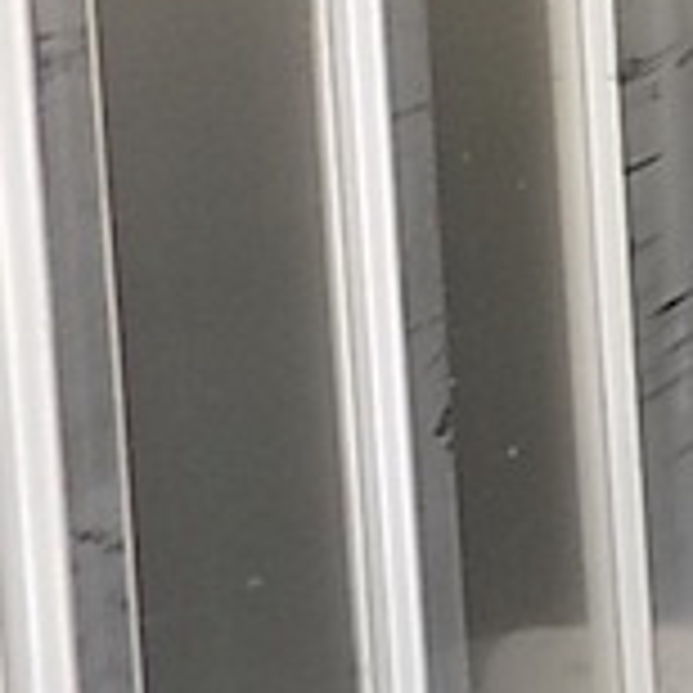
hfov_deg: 10.1
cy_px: -68
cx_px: 2030
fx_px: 2990
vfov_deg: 13.0
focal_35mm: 132
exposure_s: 1/125
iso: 80
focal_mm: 4
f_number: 3.1
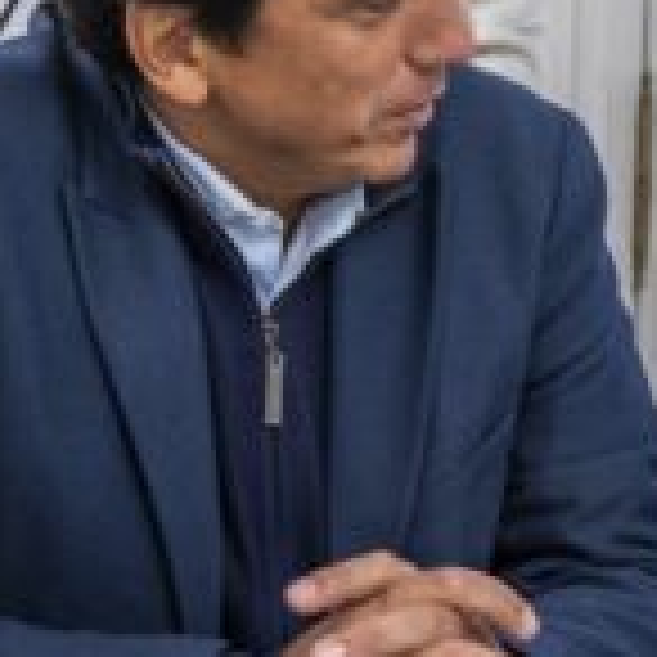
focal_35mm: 197
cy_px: 304
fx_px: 4230
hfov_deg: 8.6
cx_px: 1071
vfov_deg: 8.9
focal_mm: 44
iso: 2000
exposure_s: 1/80
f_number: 4
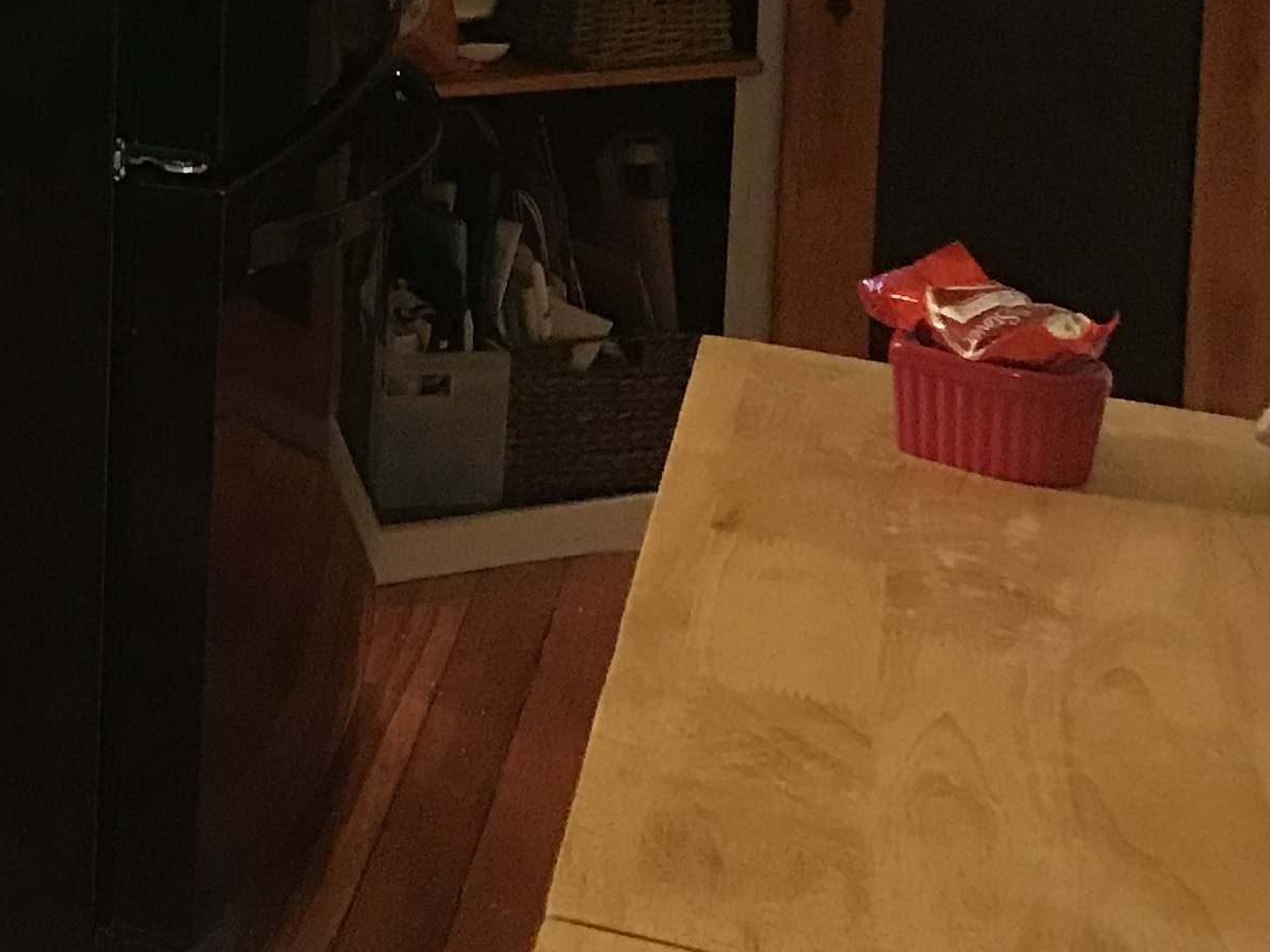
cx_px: -734
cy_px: -357
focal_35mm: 94
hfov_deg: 18.1
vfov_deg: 14.9
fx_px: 3449
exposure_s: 1/15
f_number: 1.8
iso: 64
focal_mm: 3.99
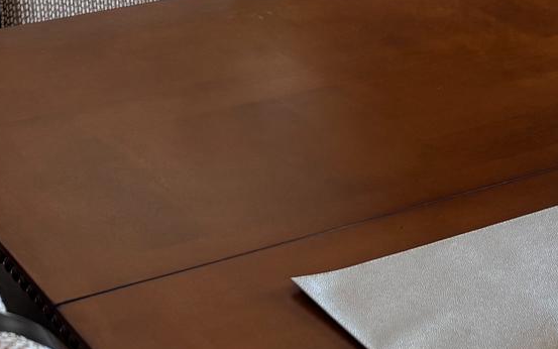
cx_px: 227
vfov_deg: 11.6
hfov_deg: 20.4
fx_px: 1552
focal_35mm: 102
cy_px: -348
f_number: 1.6
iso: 100
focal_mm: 5.96
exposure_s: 1/120
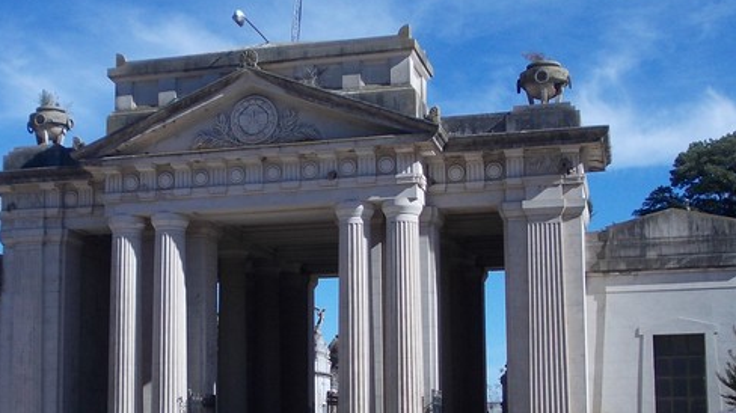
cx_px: 278
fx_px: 1268
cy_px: 315
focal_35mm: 65
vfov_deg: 18.4
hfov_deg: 32.2
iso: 80
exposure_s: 1/320
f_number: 6.2
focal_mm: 5.3
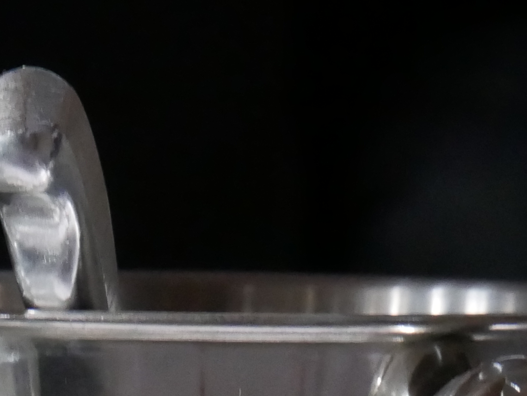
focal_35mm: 290
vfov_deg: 5.1
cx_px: -296
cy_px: 477
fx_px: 4417
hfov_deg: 6.7
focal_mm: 36
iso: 3200
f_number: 6.3
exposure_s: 1/60
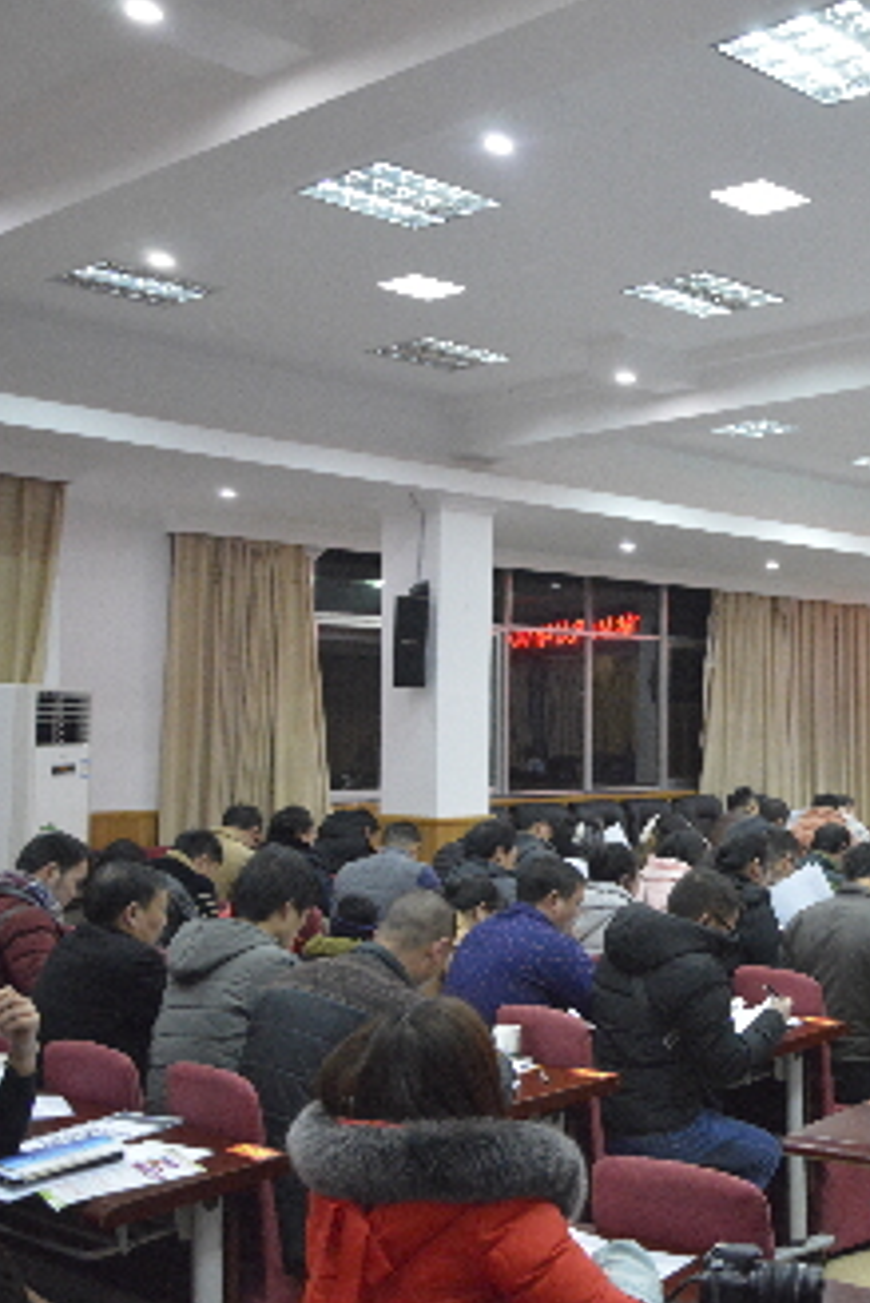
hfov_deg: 29.6
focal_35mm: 41
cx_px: 947
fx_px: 1485
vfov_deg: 47.4
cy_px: 652
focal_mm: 18
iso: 3200
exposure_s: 1/80
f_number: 4.5
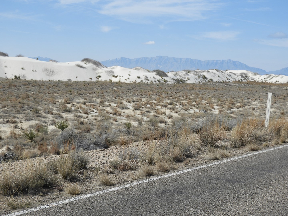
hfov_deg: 32.2
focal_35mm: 60
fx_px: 499
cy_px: 108
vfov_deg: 24.4
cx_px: 144
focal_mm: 10.7
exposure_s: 1/1600
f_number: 4.2
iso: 100
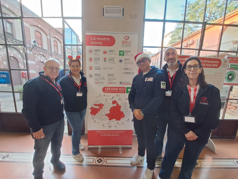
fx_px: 89
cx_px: 119
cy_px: 90
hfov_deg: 106.2
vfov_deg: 89.9
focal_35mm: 13
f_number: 2.2
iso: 160
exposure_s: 1/50
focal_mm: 1.74
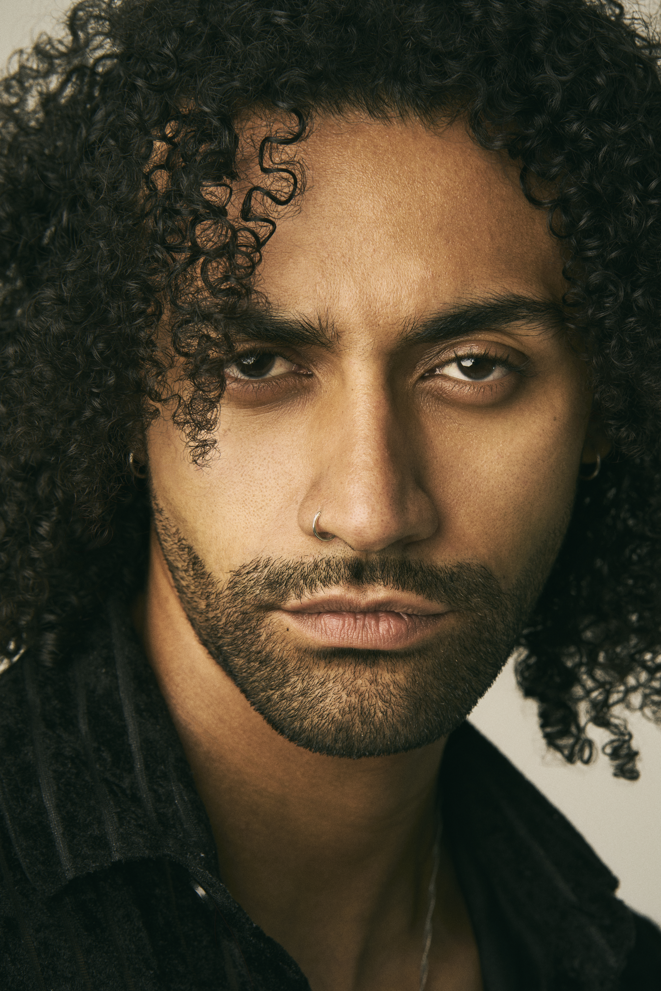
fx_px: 2341
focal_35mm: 85
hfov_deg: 16.1
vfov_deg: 23.9
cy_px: 496
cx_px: 330
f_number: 9
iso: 100
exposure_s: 1/250
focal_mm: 85
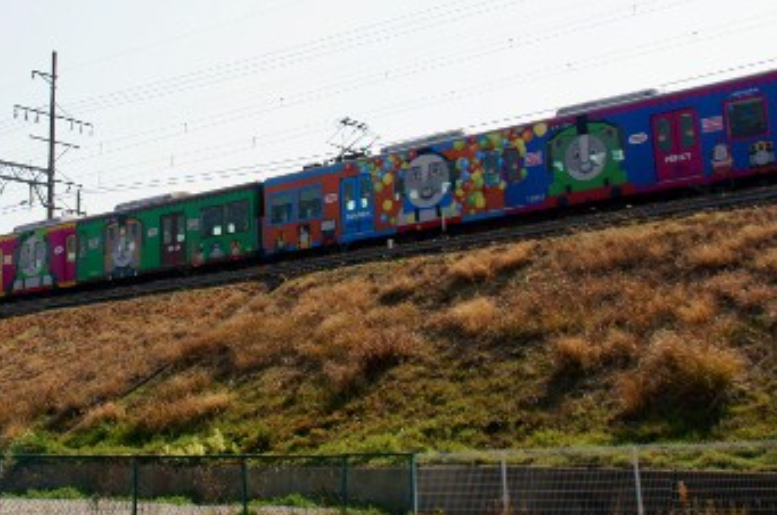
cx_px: 212
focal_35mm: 62
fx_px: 1336
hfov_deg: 31.9
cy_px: 138
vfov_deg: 21.7
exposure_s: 1/400
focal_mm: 22
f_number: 9
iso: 200
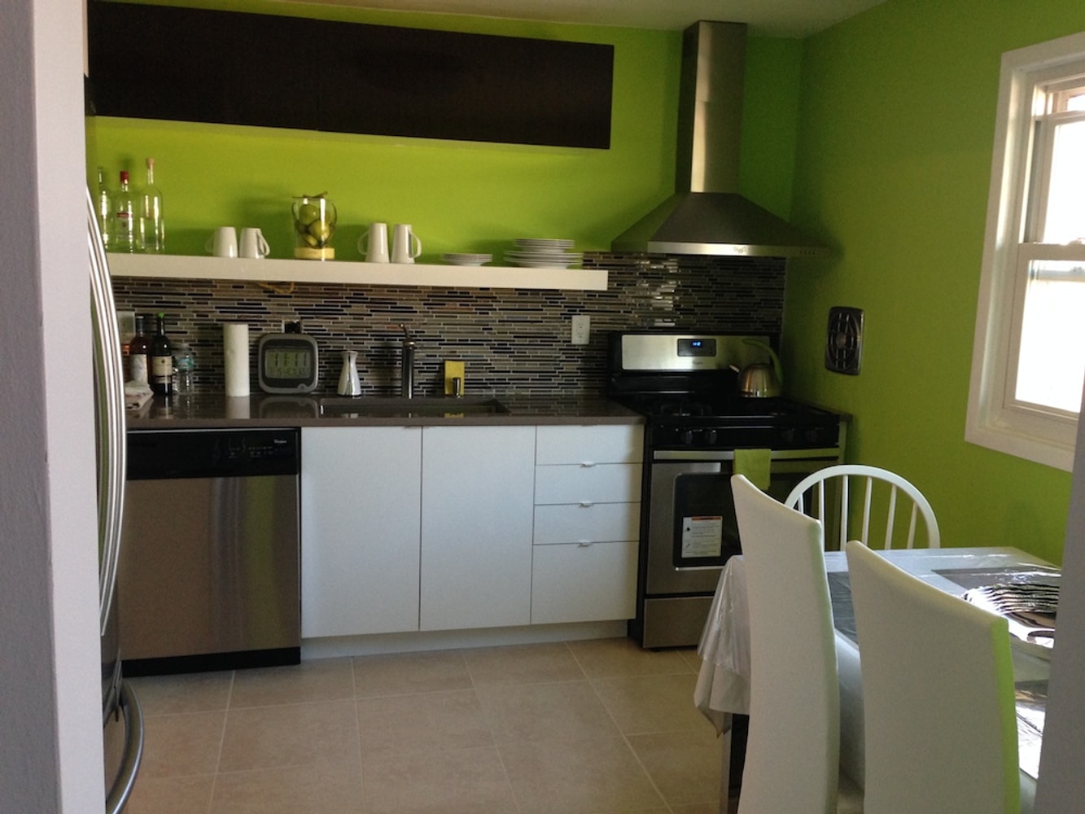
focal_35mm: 33
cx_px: 542
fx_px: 1034
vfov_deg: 43.0
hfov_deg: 55.3
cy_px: 407
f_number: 2.4
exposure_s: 1/20
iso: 200
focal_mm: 4.12
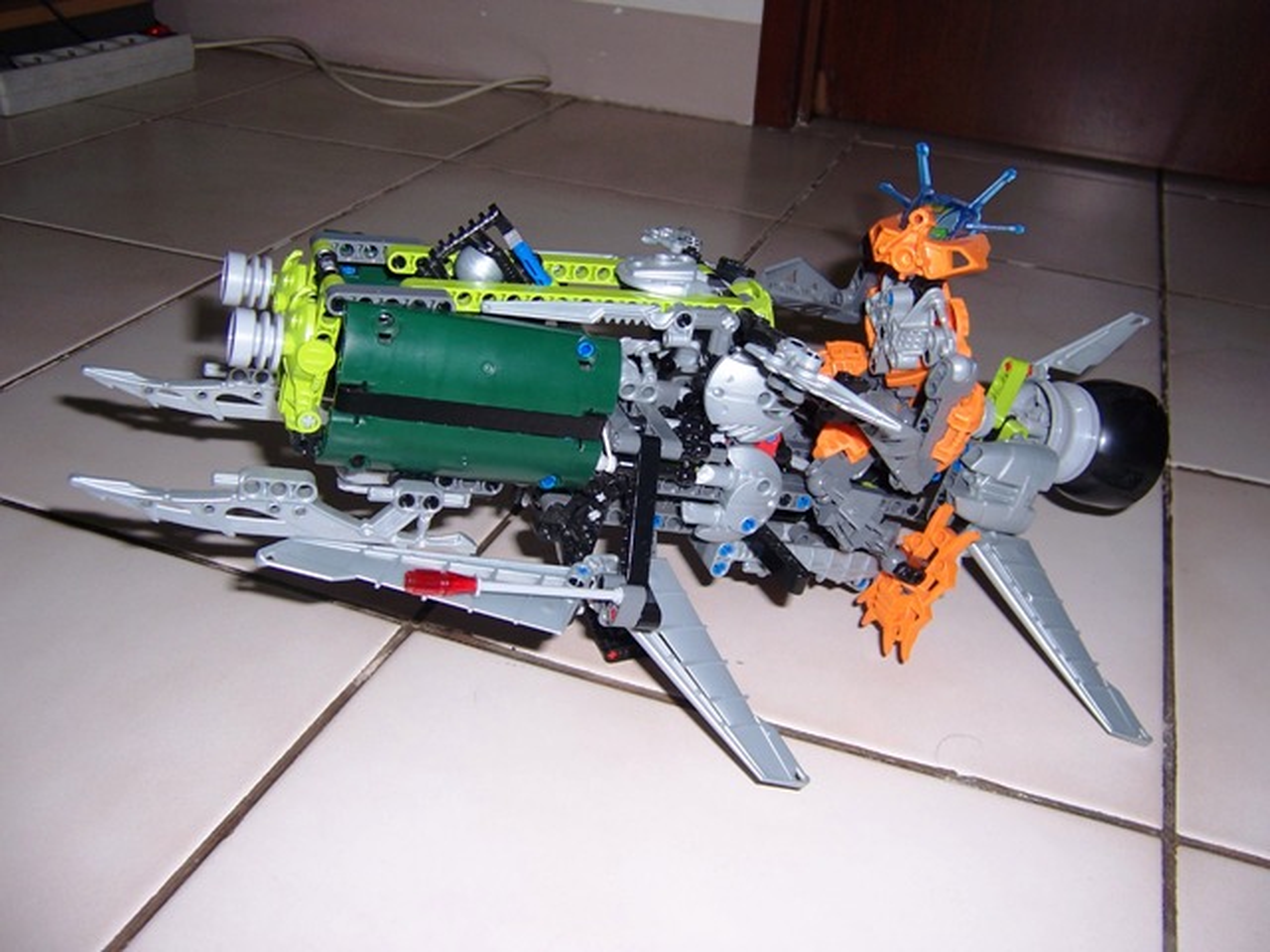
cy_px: 476
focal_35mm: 33
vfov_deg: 42.9
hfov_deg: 55.4
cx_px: 635
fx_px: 1211
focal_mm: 5.5
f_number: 2.8
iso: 80
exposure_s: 1/60
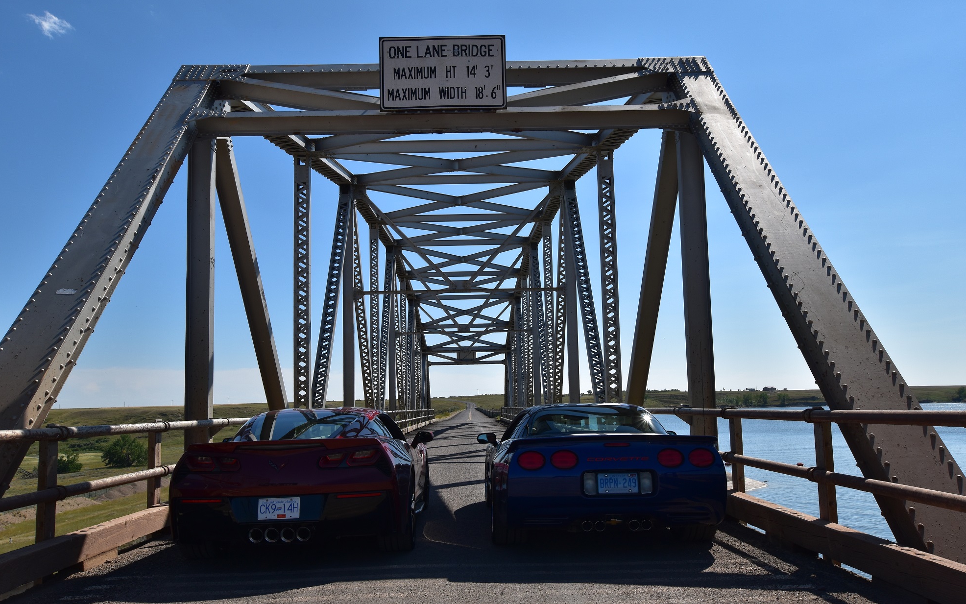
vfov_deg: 40.6
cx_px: 477
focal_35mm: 31
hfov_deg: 61.2
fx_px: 816
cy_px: 323
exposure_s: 1/500
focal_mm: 20
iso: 280
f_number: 11
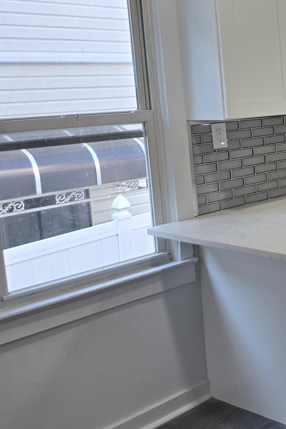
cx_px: 432
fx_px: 596
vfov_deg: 39.3
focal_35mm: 50
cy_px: 157
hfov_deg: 22.2
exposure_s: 1/120
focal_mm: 5.4
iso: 40
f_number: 1.8
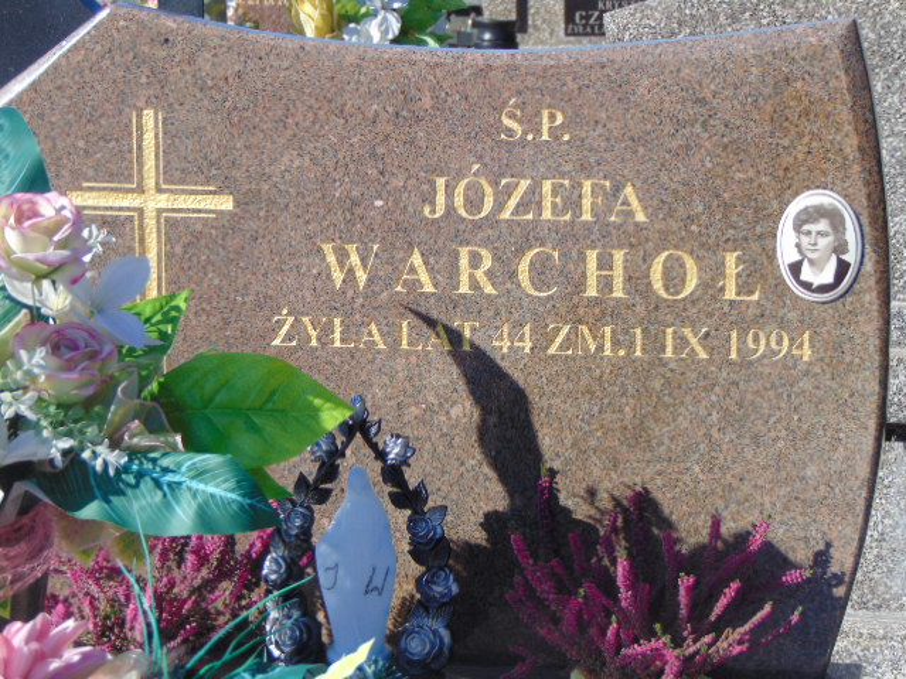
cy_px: 340
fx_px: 2827
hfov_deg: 18.2
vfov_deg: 13.7
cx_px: 453
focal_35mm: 108
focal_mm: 19.4
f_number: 3.9
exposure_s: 1/500
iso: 80
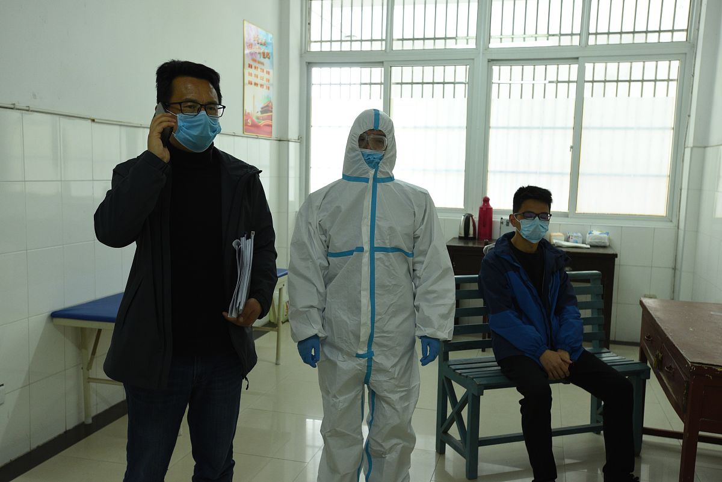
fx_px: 702
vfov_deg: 37.9
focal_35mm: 35
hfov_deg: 54.4
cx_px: 361
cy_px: 241
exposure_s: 1/60
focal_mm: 35
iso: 1250
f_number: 5.6
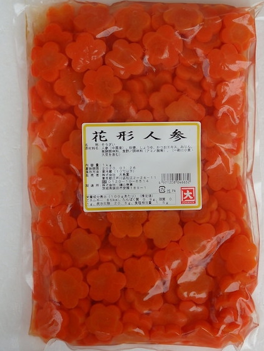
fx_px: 772
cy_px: 175
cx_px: 137
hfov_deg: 19.4
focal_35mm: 76
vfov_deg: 25.6
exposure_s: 1/160
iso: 125
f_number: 4.5
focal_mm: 13.1
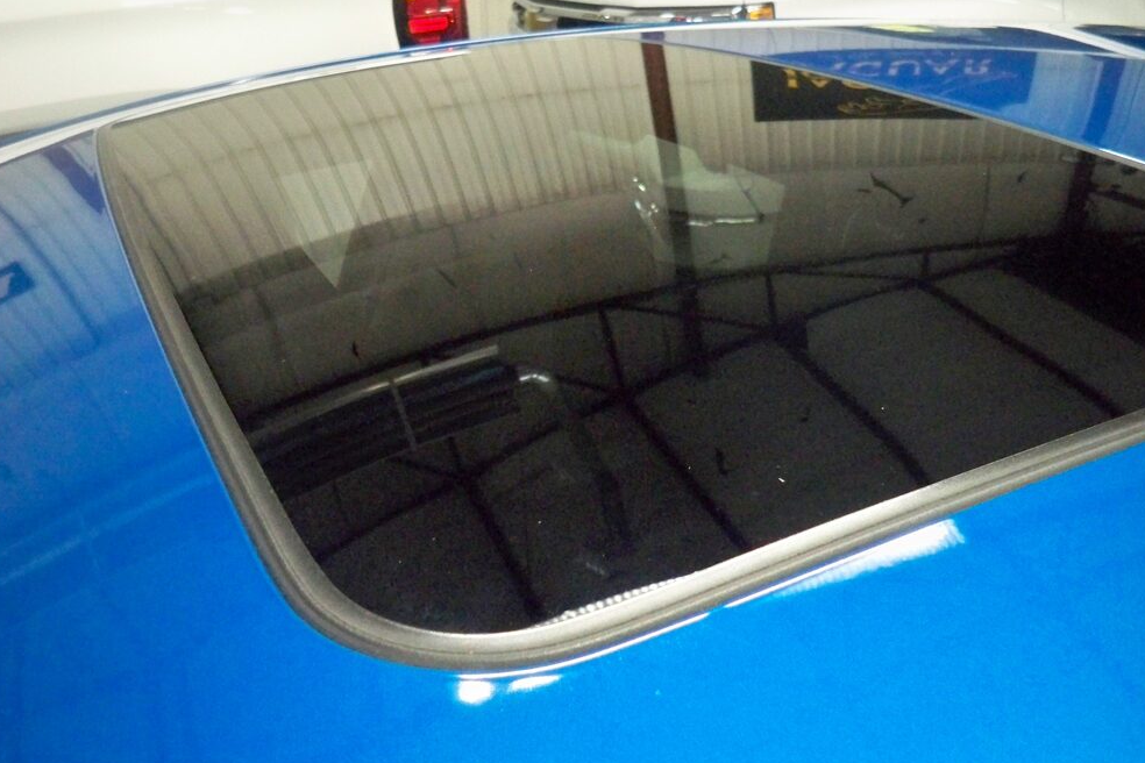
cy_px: 340
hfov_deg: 51.9
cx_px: 569
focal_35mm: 37
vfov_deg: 35.9
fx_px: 1177
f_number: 3.1
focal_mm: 6.3
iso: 1000
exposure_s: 1/60
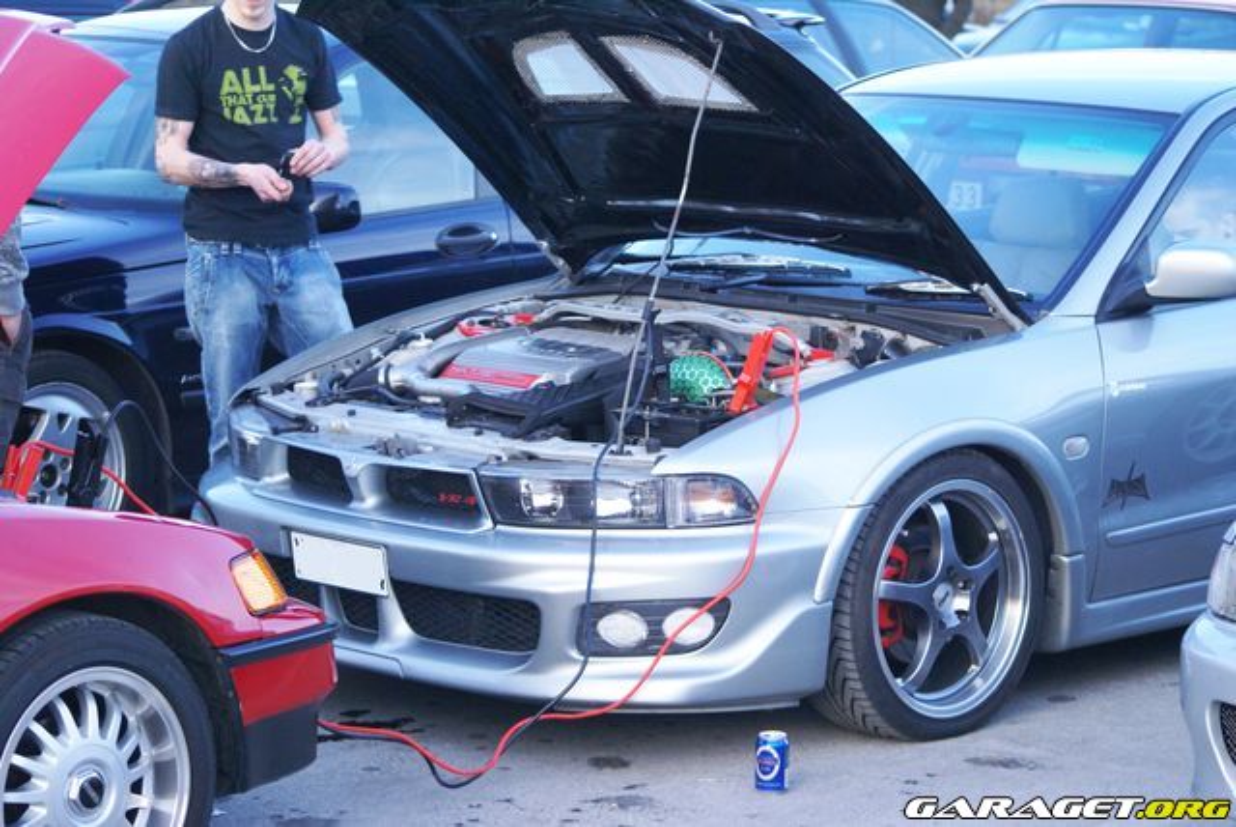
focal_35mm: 105
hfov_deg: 19.4
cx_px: 618
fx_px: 3608
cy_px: 414
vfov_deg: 13.1
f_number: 4
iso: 500
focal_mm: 70
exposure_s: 1/125
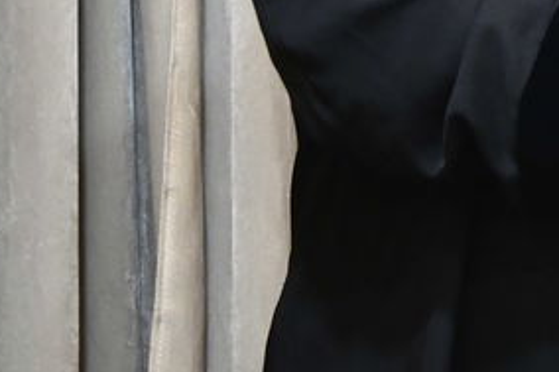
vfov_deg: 4.7
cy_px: -332
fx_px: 4438
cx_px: 939
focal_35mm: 286
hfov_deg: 7.1
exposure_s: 1/125
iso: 1250
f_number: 5.6
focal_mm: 58
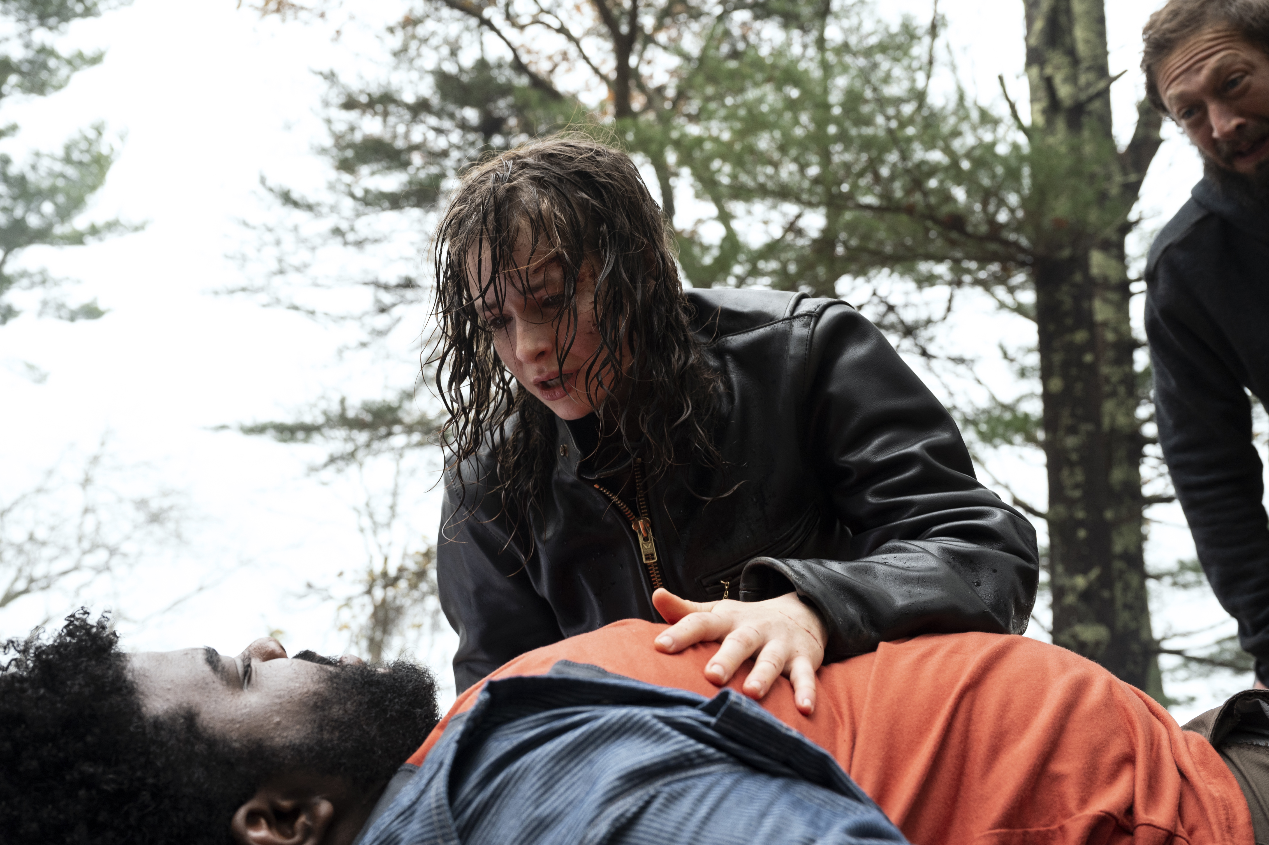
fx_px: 1410
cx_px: 634
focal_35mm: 40
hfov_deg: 48.5
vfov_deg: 33.4
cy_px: 422
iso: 1000
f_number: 5.6
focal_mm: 40
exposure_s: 1/250
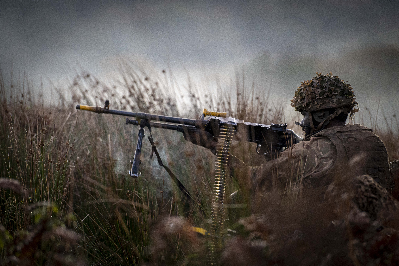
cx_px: 200
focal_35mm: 175
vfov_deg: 7.8
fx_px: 1938
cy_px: 133
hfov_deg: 11.8
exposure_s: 1/100
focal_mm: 175
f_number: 2.8
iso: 3200
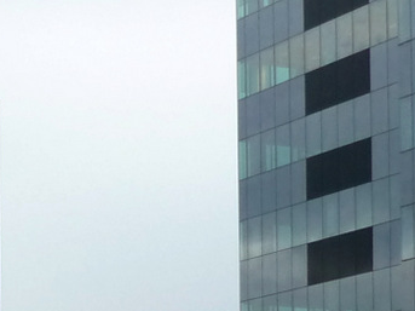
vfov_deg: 9.2
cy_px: 552
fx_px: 1846
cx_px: -218
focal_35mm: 154
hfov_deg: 12.2
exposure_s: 1/30
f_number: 2.8
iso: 200
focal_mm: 5.5
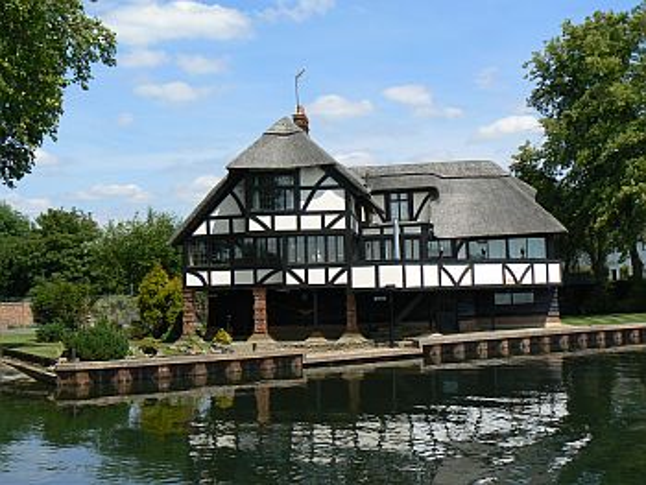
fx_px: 859
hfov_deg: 41.2
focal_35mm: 46
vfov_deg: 31.6
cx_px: 323
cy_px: 242
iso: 80
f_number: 6.3
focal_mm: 7.7
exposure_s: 1/400
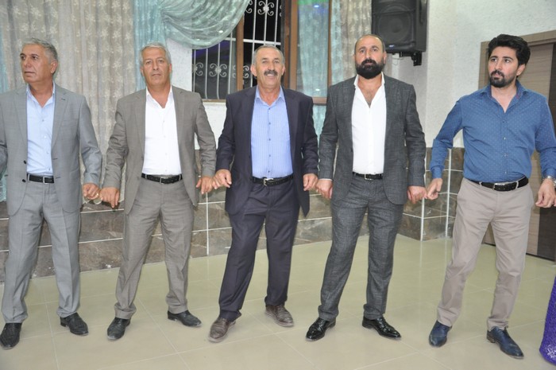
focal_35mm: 33
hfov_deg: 57.3
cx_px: 278
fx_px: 509
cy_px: 185
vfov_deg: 39.9
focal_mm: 22
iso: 1250
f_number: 4.5
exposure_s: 1/60
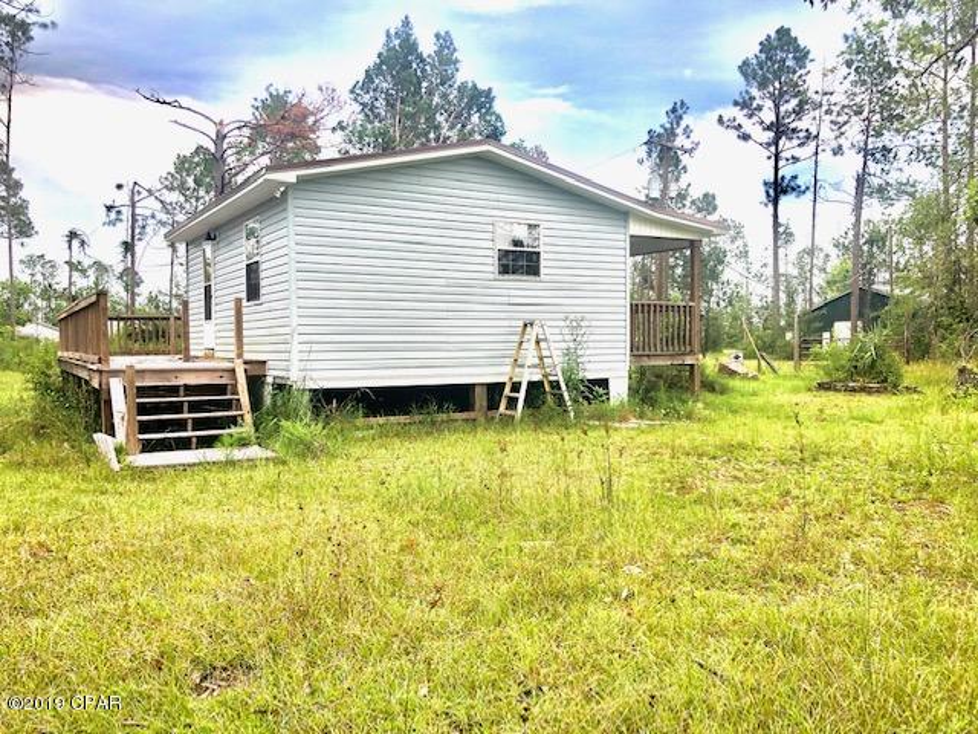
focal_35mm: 28
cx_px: 489
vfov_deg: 49.7
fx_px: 791
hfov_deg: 63.4
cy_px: 367
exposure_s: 1/393
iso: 20
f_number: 1.8
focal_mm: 3.99
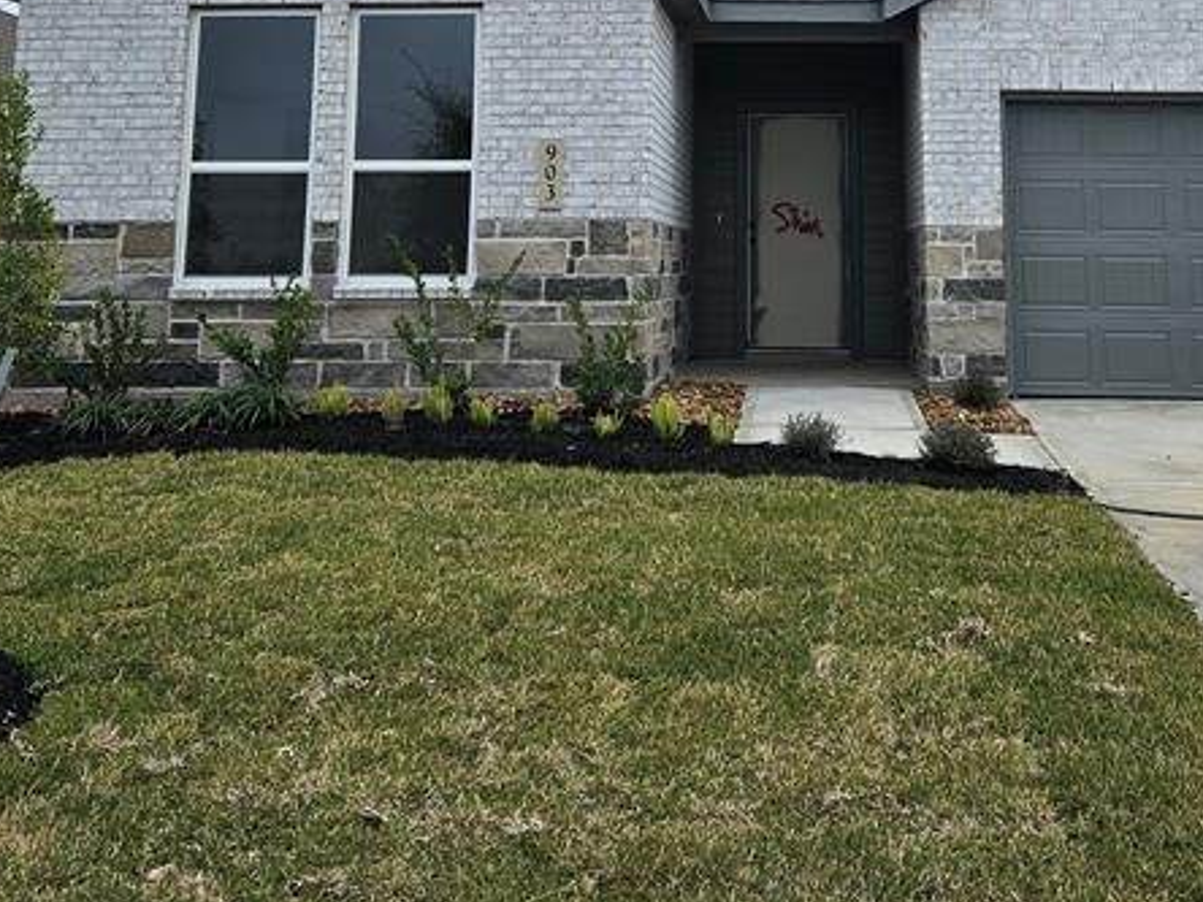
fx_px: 1842
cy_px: -87
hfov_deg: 36.0
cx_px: 737
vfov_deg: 25.5
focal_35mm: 53
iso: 25
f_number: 1.8
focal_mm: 5.4
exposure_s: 1/1093
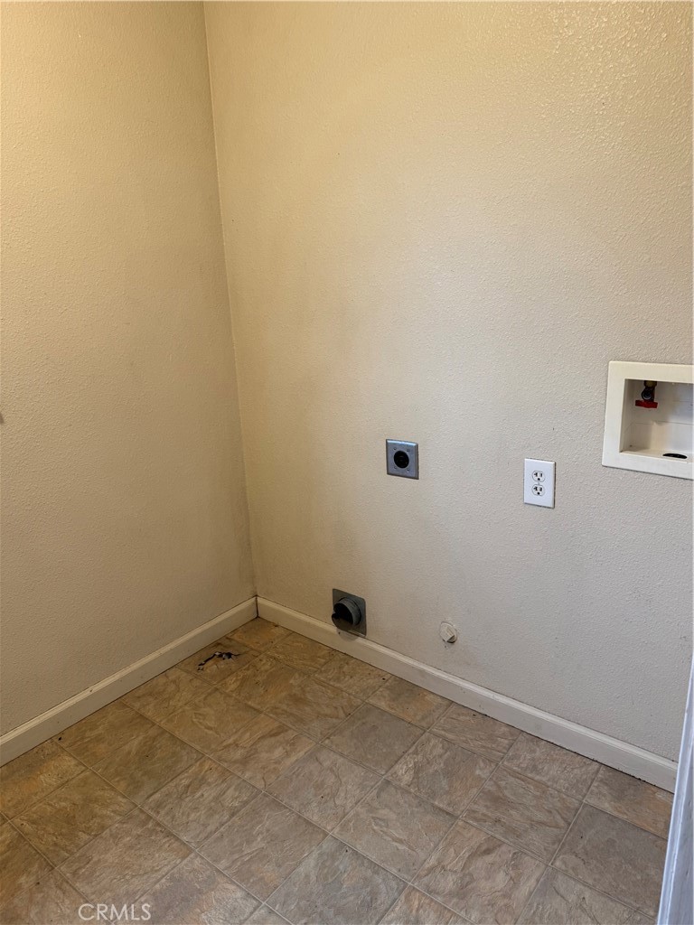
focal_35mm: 24
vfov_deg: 71.6
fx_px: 642
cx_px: 347
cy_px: 462
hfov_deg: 56.8
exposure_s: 1/60
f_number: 1.78
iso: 125
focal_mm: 6.76
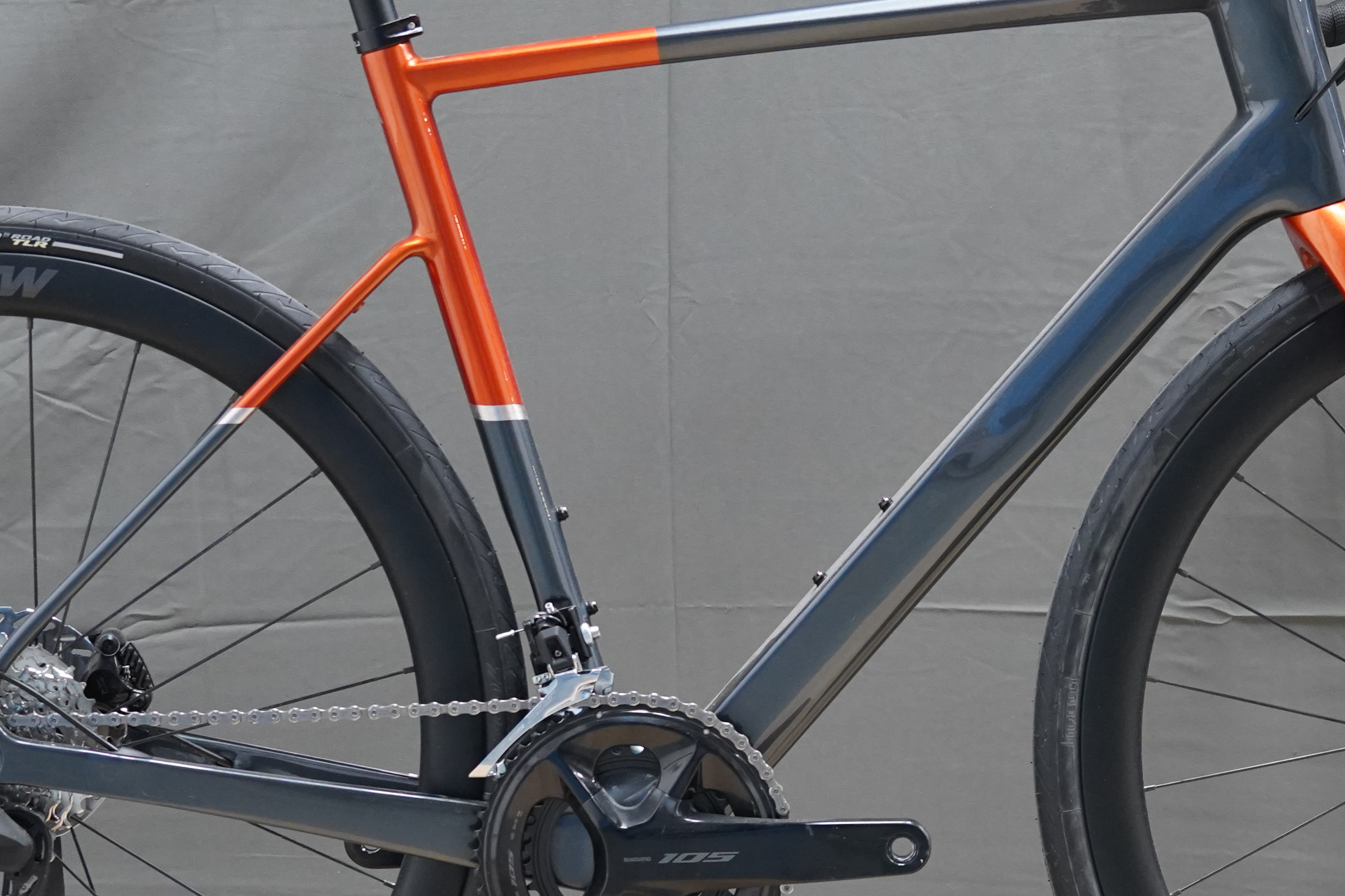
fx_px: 6164
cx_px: 781
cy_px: 407
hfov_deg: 12.4
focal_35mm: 165
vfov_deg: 8.3
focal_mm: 78
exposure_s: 1/160
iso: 3200
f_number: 4
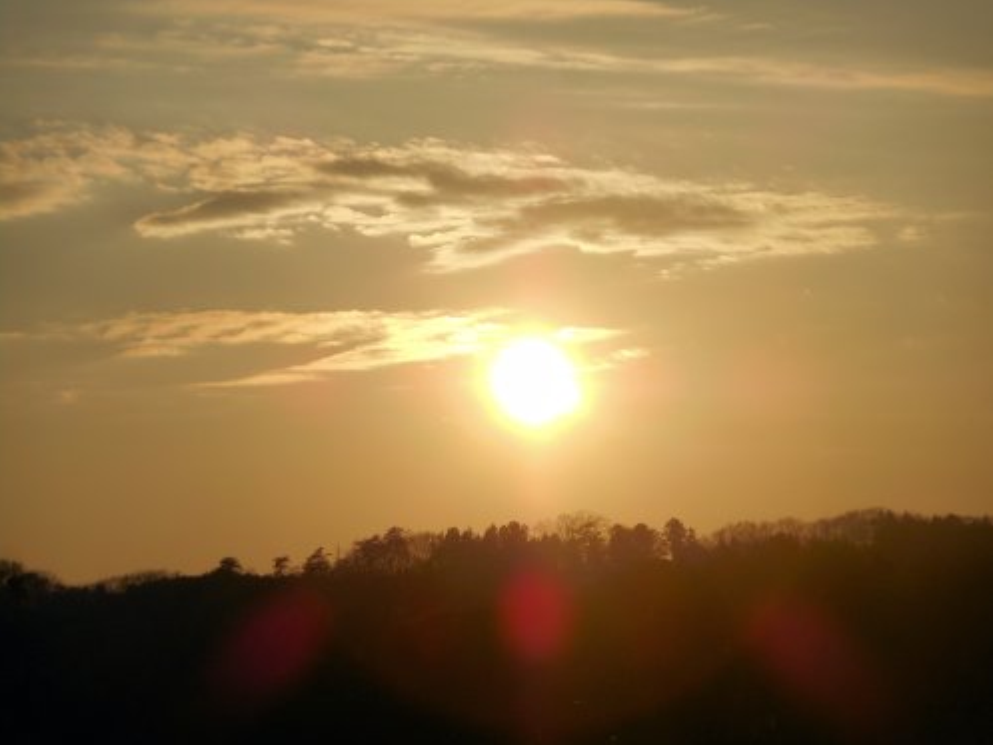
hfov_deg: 12.8
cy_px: 372
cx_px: 497
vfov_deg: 9.6
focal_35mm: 154
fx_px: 4419
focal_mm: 27.4
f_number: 17.5
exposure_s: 1/200
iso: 80
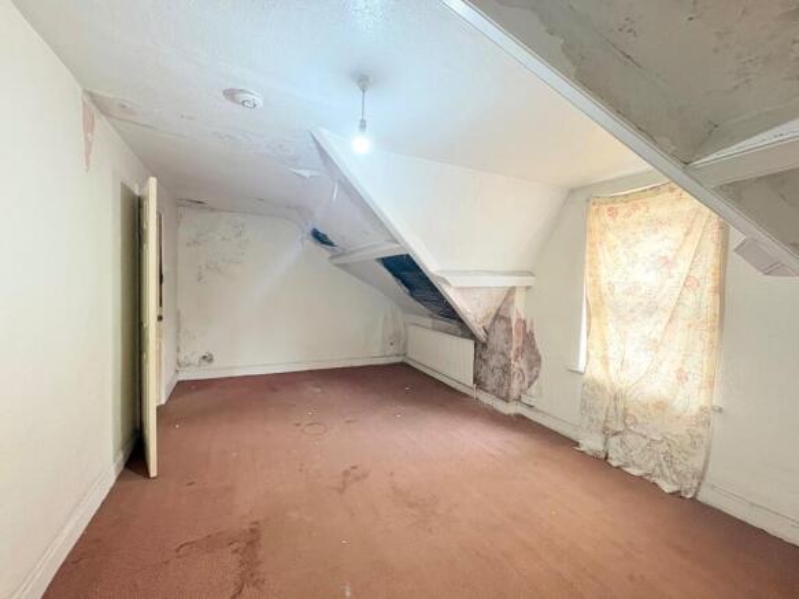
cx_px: 400
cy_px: 300
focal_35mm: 14
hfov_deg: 102.1
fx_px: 323
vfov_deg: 85.7
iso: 320
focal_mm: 2.22
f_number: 2.2
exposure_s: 1/50
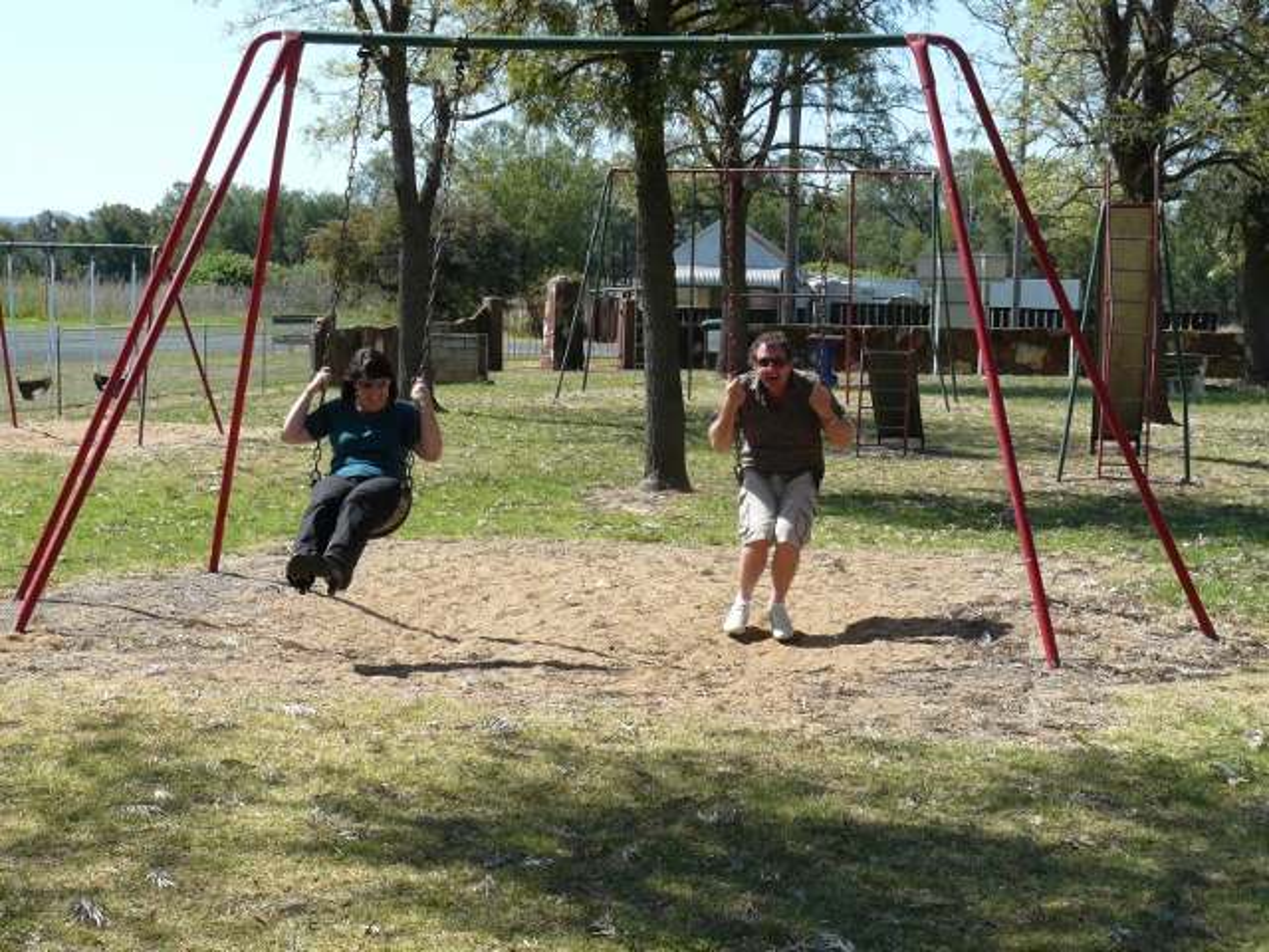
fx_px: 2310
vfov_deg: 23.3
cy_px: 476
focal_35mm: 63
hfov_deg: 30.7
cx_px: 634
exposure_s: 1/250
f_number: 5.6
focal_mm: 10.5
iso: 100
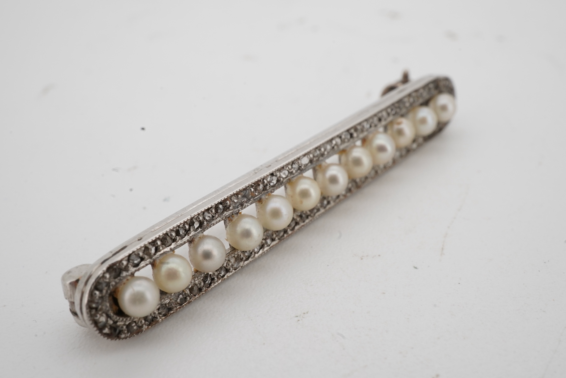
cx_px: 283
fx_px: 708
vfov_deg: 29.9
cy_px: 189
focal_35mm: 45
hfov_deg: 43.6
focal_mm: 30
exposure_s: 1/125
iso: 400
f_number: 22
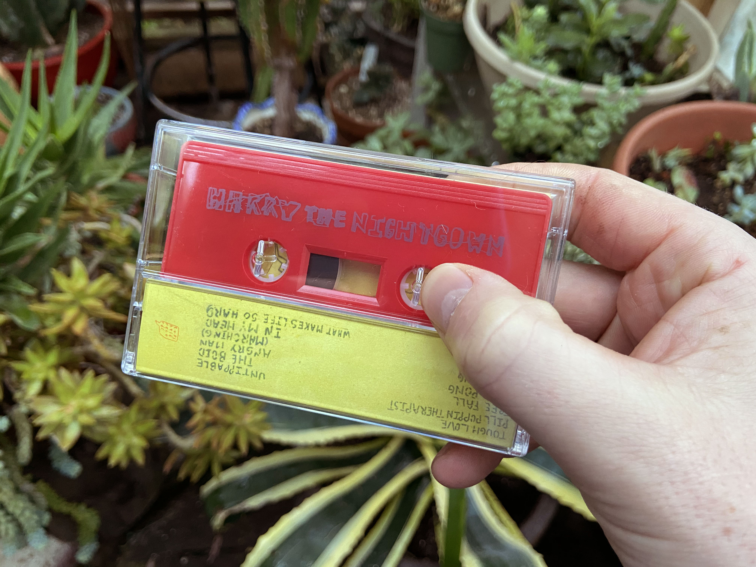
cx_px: 378
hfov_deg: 67.3
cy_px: 284
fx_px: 568
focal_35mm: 26
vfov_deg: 53.1
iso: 250
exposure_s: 1/60
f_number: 1.8
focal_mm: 4.25
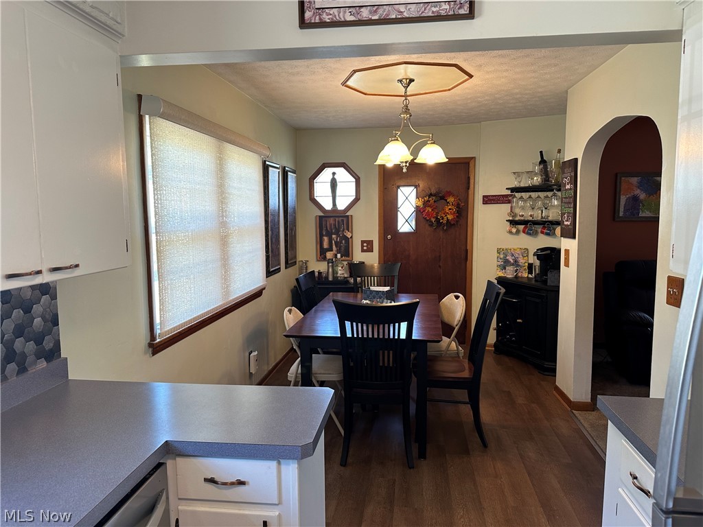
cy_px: 264
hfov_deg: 71.6
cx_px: 352
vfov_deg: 56.8
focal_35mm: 24
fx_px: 487
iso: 125
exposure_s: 1/60
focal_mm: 6.86
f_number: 1.78
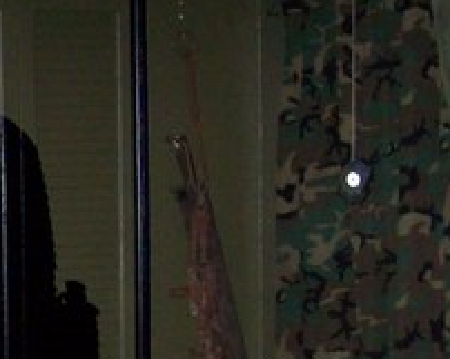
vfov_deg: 12.3
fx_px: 1622
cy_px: 423
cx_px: -123
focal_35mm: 122
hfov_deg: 15.1
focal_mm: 6
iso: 200
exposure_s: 1/64
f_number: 2.7
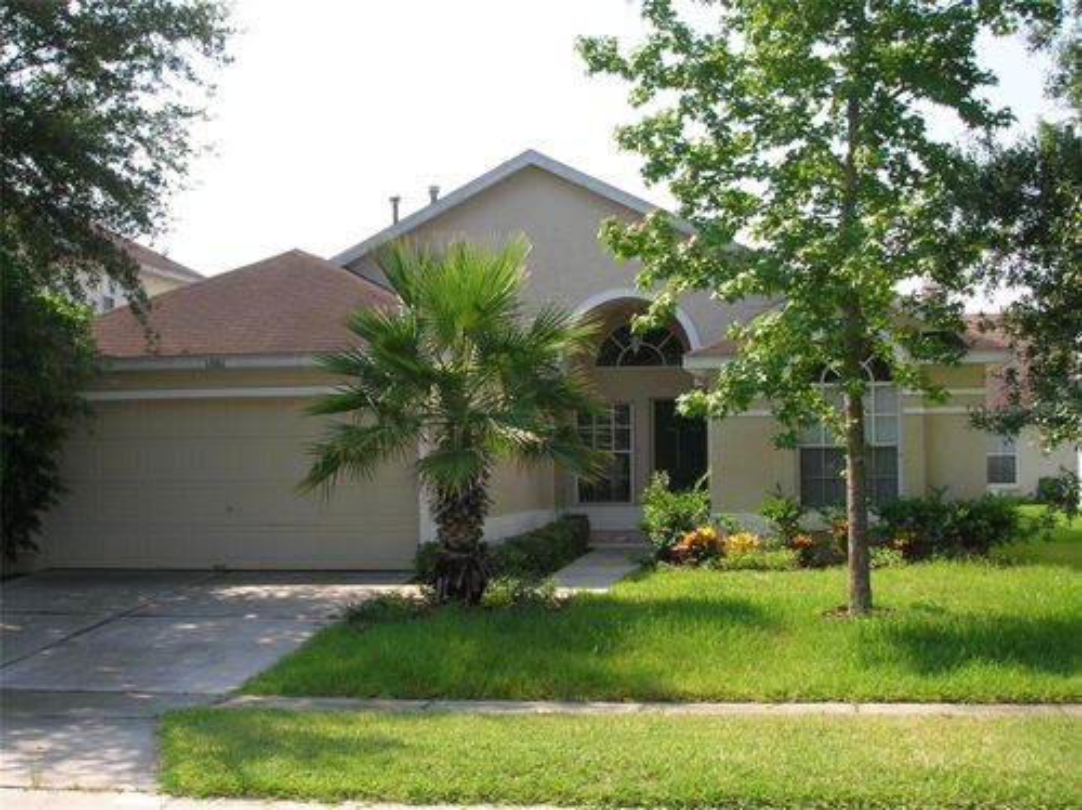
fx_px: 1561
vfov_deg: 29.1
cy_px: 405
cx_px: 541
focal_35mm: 50
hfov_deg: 38.2
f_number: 5.6
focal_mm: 8.4
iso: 50
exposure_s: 1/140
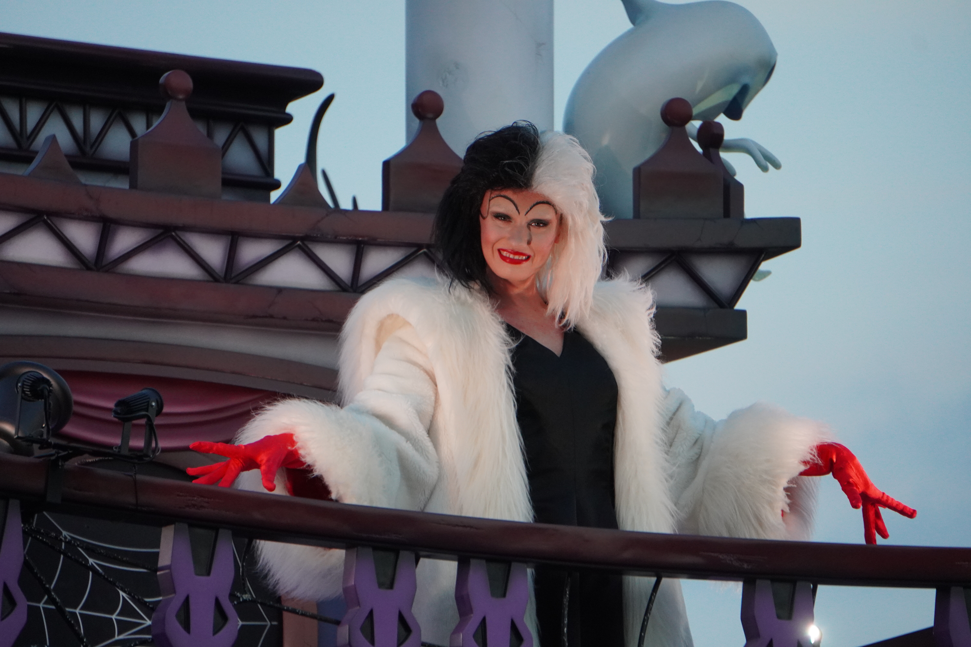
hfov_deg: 6.5
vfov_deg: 4.4
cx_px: 486
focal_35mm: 315
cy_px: 324
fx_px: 8496
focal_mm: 210
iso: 2000
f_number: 6.3
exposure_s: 1/250
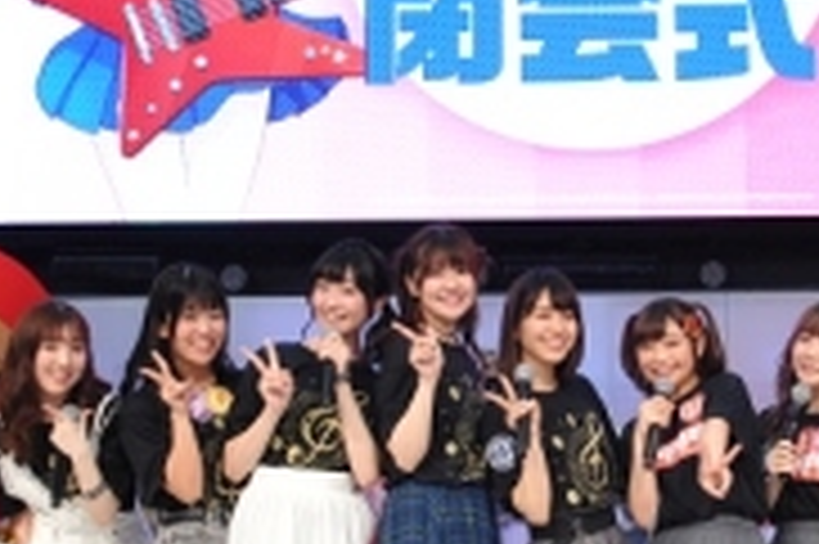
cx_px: 576
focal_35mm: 90
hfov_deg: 22.5
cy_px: 292
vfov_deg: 15.2
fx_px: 2046
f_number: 8
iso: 2000
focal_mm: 32
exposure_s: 1/100
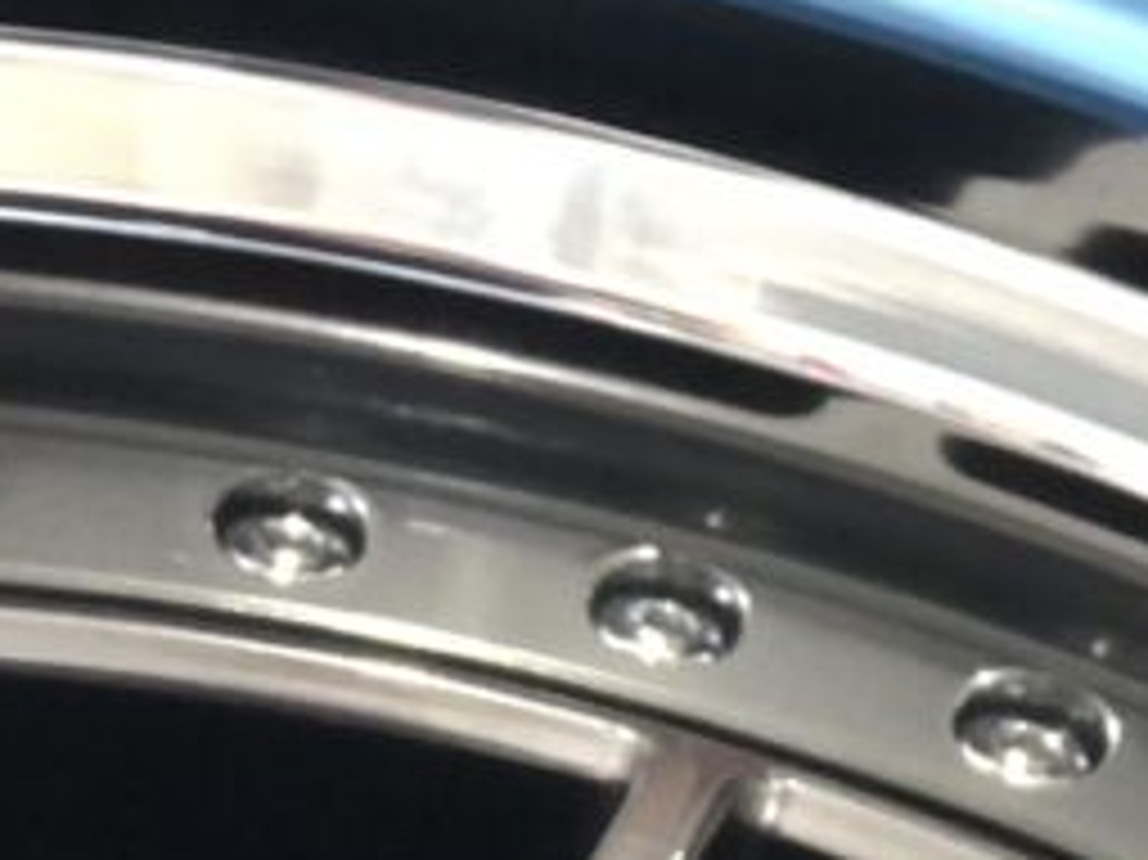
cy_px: 1436
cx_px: 1279
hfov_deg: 7.3
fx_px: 8884
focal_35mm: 268
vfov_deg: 5.5
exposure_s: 1/30
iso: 250
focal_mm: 6.6
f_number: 2.8
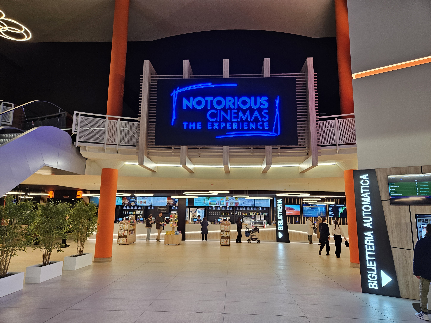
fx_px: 286
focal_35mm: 23
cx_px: 216
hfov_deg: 73.9
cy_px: 162
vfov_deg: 58.9
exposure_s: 1/100
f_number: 1.8
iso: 125
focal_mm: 5.4
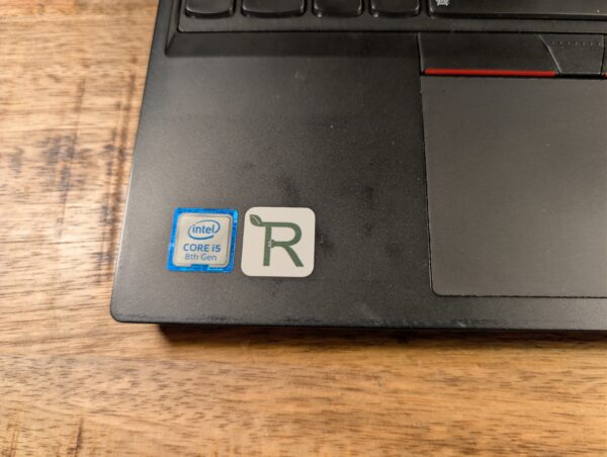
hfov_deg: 71.5
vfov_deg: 57.0
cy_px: 228
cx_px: 304
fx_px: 422
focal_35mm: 24
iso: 85
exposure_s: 1/50
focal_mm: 6.9
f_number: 1.68
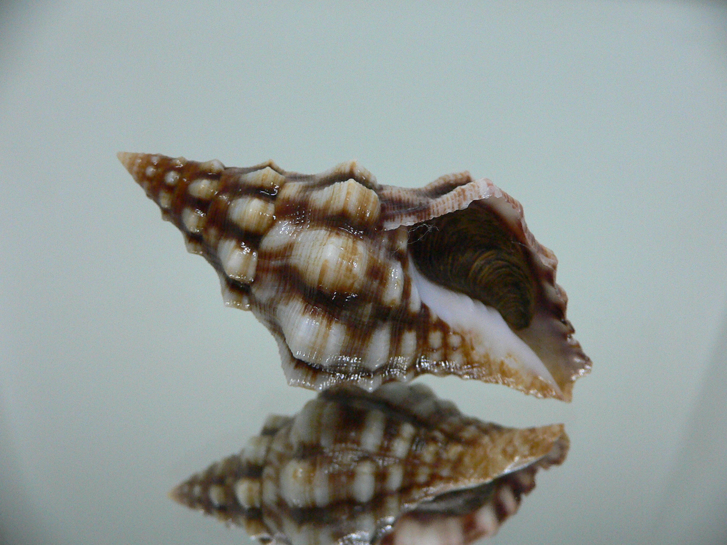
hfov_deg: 52.6
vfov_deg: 40.7
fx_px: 735
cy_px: 272
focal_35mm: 35
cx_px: 364
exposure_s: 1/50
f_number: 2.8
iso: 200
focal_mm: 4.6
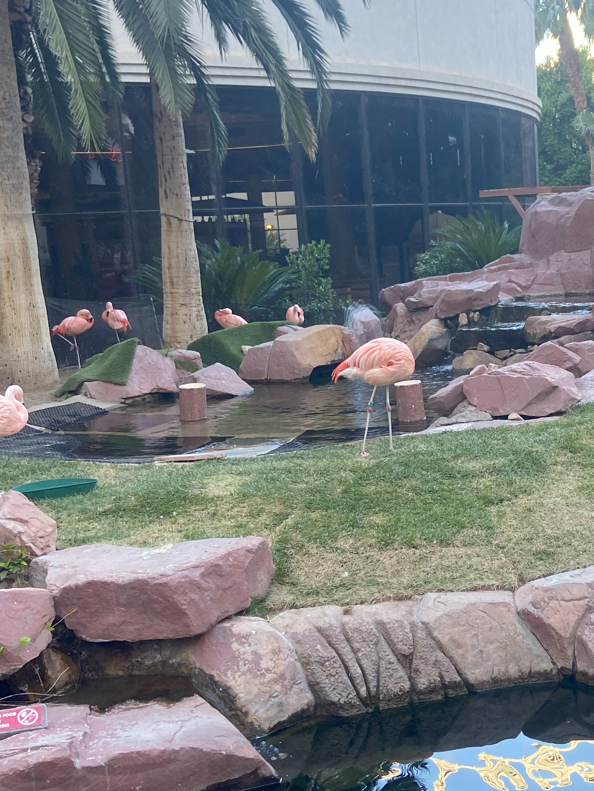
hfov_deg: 28.8
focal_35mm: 49
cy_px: 410
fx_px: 1121
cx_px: 502
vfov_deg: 38.9
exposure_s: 1/121
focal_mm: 4.25
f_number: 1.8
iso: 80
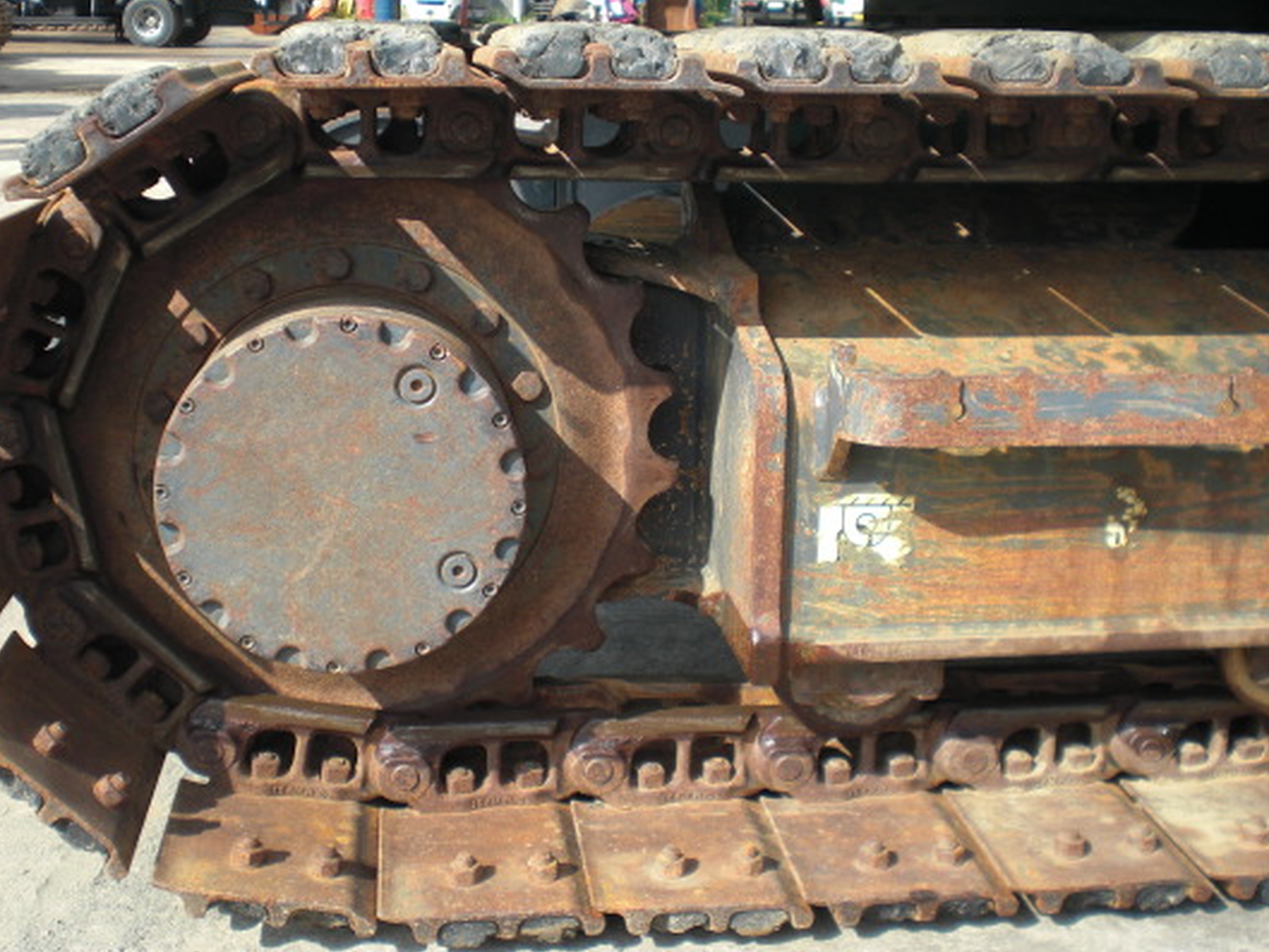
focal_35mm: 46
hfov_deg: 41.2
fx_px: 1687
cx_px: 585
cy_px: 434
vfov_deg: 31.5
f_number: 3.1
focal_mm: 6.3
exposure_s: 1/400
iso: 64
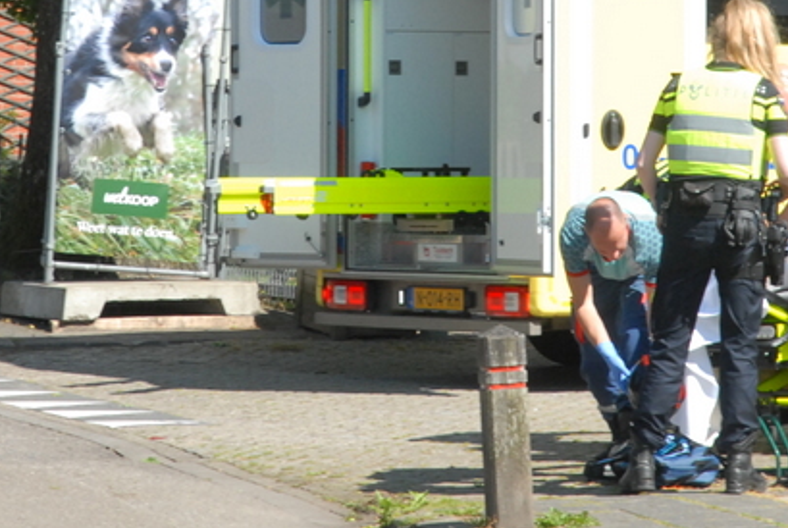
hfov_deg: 7.8
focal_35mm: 263
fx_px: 5765
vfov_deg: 5.2
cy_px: -40
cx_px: 387
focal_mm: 70
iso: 400
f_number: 11
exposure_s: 1/250
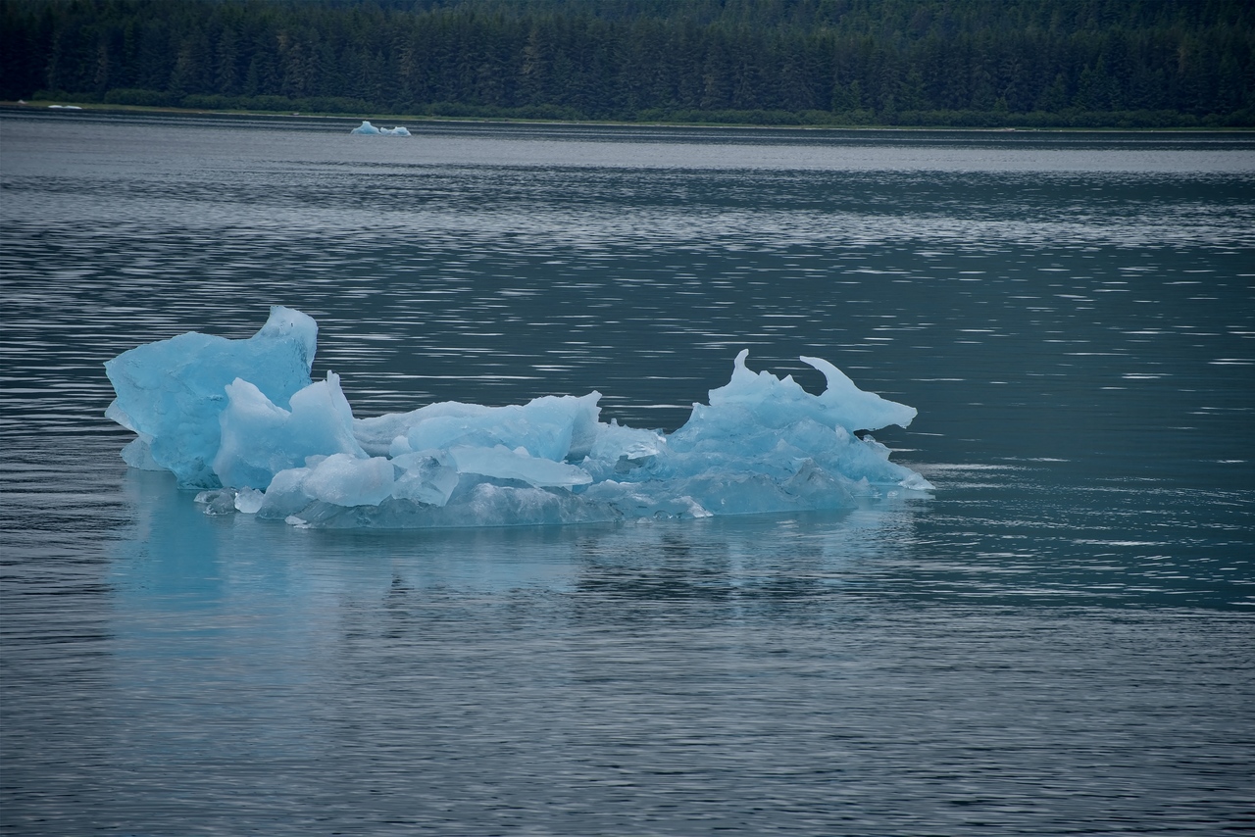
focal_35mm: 195
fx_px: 6799
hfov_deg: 10.5
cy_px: 418
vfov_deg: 7.0
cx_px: 628
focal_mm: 195
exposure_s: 1/400
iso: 100
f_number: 8
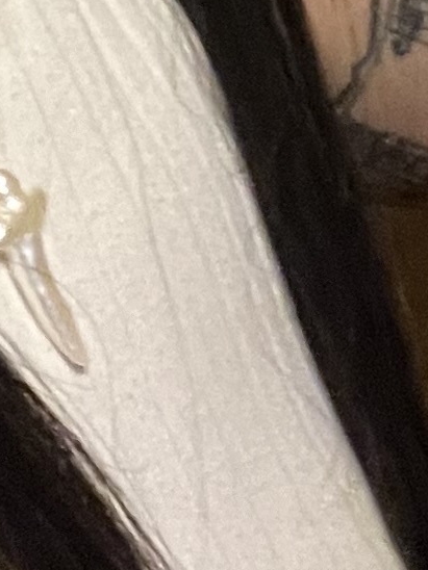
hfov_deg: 8.8
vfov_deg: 10.6
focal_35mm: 169
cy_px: -638
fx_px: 2786
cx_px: 251
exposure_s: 1/17
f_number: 2.2
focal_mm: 2.71
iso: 640
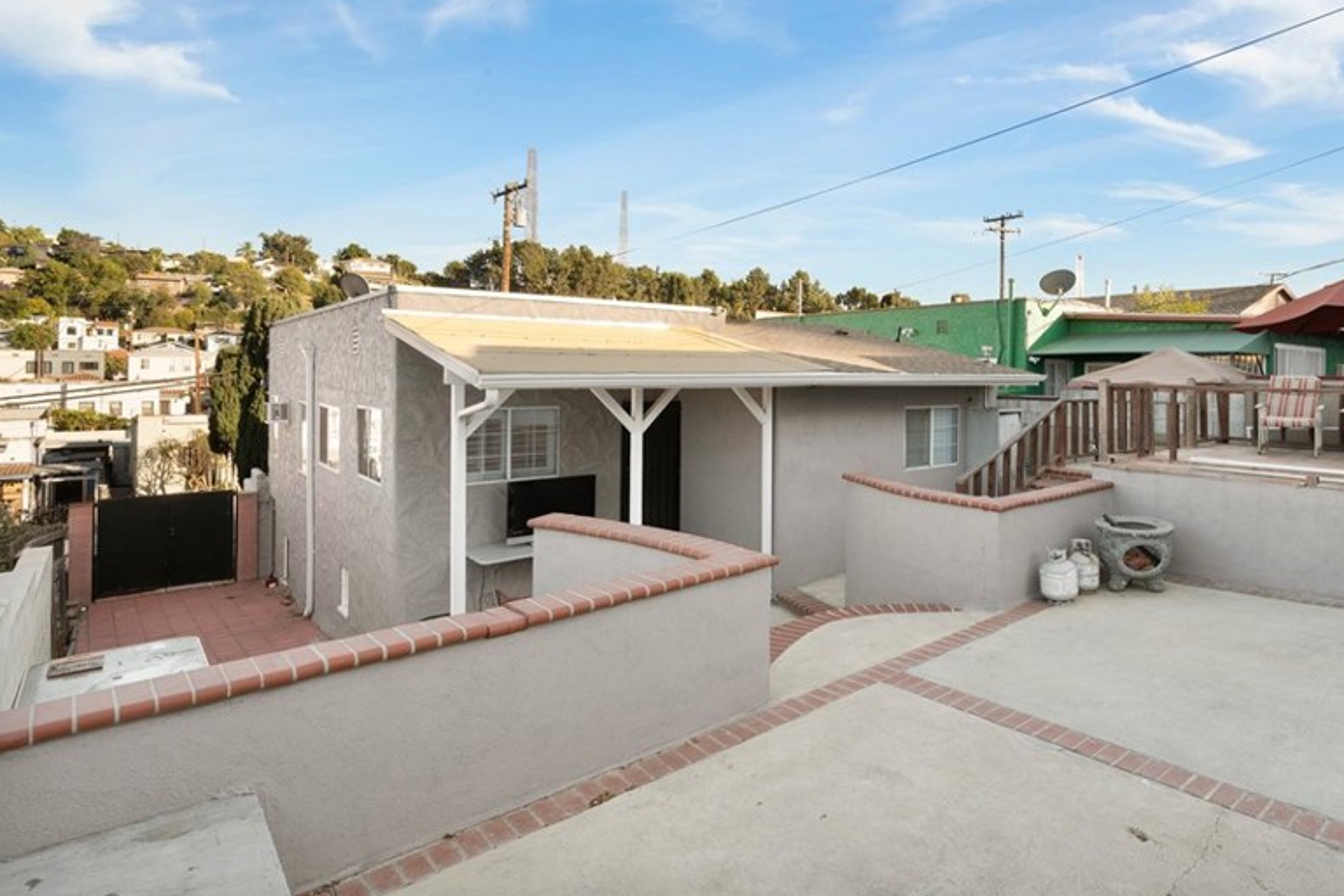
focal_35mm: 20
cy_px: 354
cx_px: 836
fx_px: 747
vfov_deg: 61.3
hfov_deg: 82.5
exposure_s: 1/100
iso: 400
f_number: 5.6
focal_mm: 15
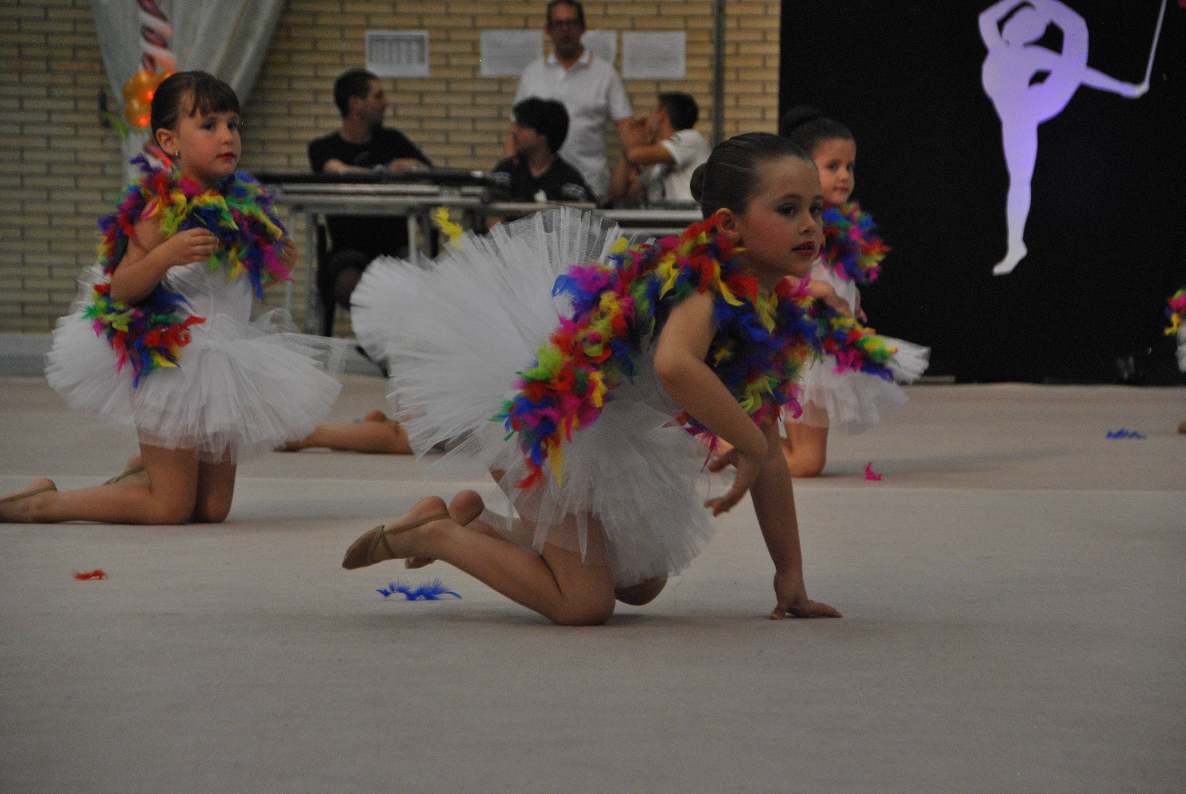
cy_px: 397
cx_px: 593
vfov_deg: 9.0
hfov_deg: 13.4
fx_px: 5047
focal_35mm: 153
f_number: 5.6
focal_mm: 102
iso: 800
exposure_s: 1/400
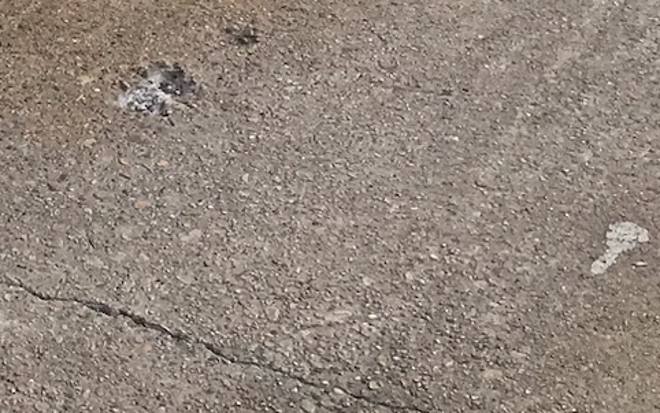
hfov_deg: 15.5
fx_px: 2268
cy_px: -178
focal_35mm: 126
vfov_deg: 10.1
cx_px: -275
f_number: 1.8
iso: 20
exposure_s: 1/1742
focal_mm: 3.99
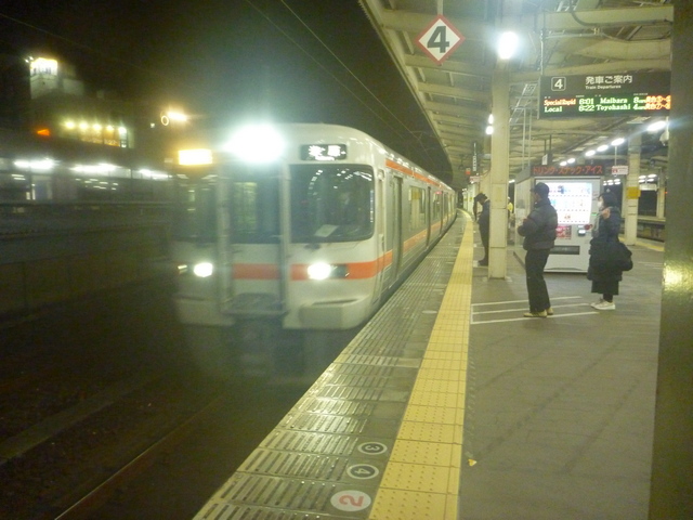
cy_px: 260
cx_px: 346
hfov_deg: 63.4
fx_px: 561
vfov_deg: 49.7
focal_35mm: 28
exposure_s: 1/25
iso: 800
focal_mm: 4.9
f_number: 3.3
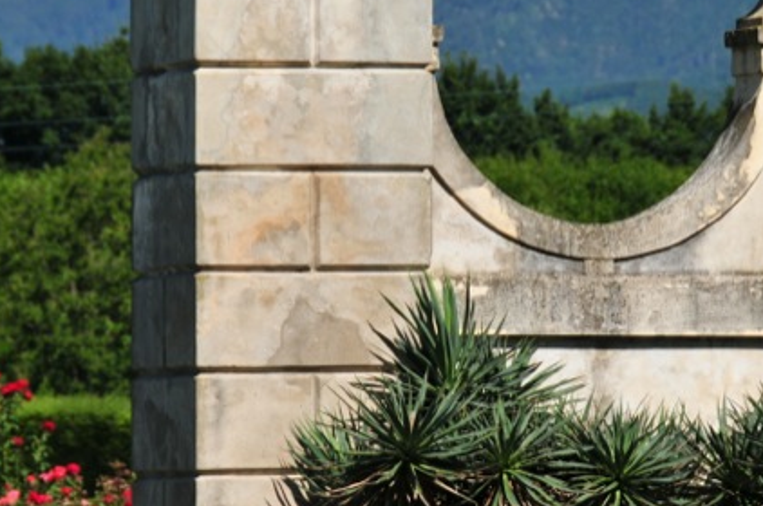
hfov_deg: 4.5
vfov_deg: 3.0
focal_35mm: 462
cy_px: 195
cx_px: 457
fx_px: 9777
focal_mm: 130
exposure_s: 1/800
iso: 200
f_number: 9
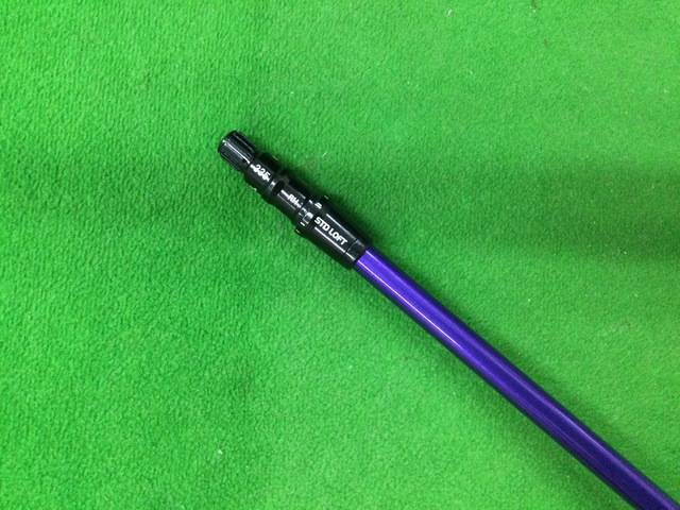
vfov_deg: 45.4
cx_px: 340
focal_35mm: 31
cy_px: 255
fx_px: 609
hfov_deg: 58.4
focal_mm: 3.3
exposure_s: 1/30
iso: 200
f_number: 2.4
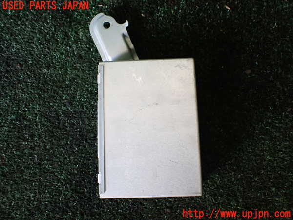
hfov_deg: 60.0
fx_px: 254
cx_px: 146
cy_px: 110
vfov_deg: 46.8
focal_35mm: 30
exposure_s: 1/125
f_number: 2.3
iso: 400
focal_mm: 5.4
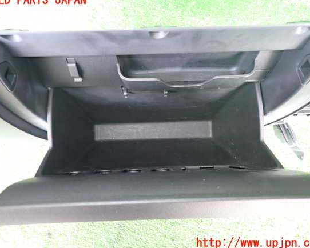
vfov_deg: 53.2
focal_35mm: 27
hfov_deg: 64.0
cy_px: 122
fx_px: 248
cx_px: 154
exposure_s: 1/30
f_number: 2
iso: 500
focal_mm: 4.5
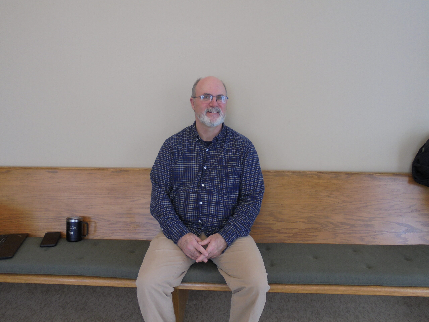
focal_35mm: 29
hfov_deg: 61.7
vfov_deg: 48.2
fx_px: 359
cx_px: 214
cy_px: 161
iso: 100
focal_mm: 5.3
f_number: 3.7
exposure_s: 1/30
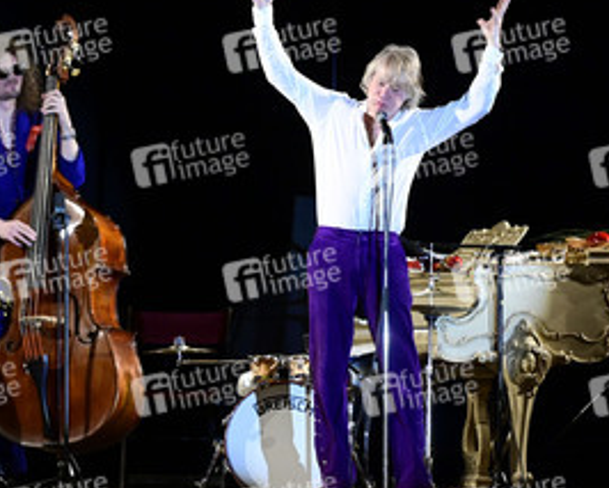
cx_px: 221
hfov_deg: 6.1
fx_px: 5734
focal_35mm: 318
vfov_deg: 4.9
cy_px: 218
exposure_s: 1/320
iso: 6400
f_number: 3.2
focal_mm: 200
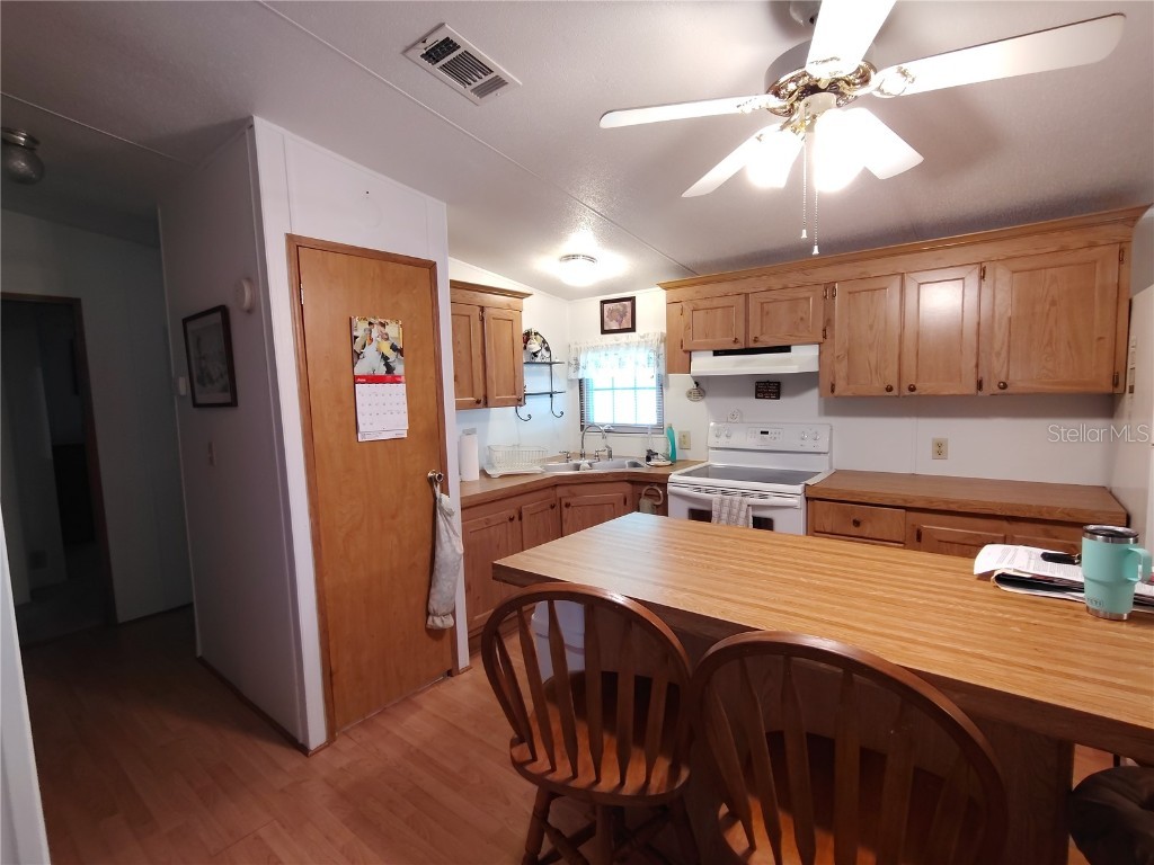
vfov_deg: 78.1
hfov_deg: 94.5
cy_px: 432
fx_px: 533
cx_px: 577
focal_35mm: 16
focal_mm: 2.13
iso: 383
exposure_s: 1/24
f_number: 2.2
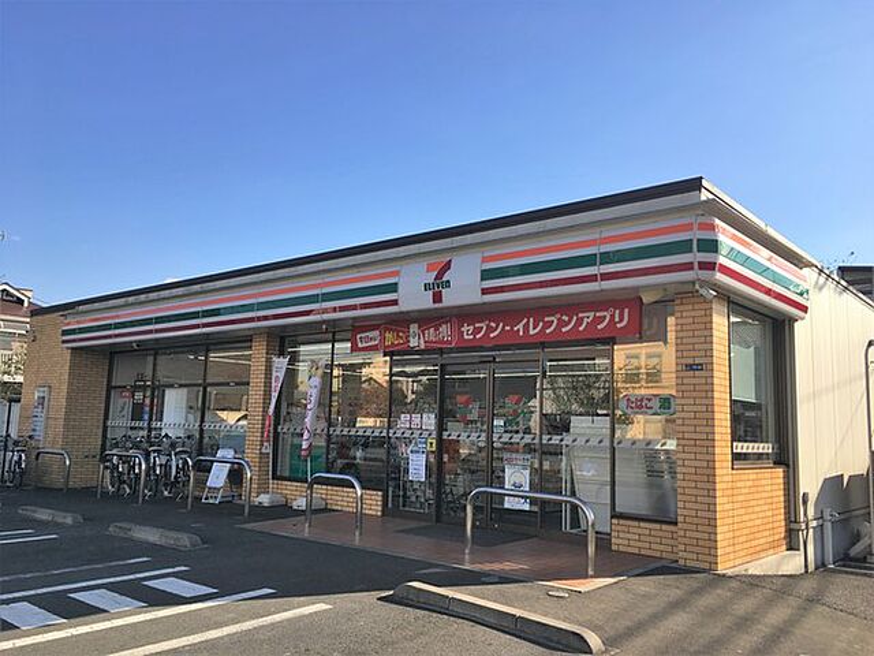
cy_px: 328
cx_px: 437
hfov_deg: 61.7
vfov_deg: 48.2
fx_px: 732
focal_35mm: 29
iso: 25
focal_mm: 4.15
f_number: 2.2
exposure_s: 1/1040
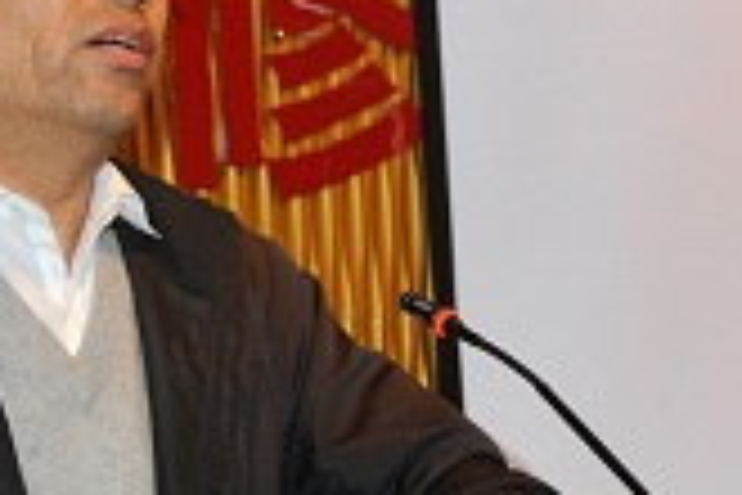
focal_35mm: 131
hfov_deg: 15.6
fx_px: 2700
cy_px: 266
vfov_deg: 10.5
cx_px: 277
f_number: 4
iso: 500
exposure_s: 1/30
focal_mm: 34
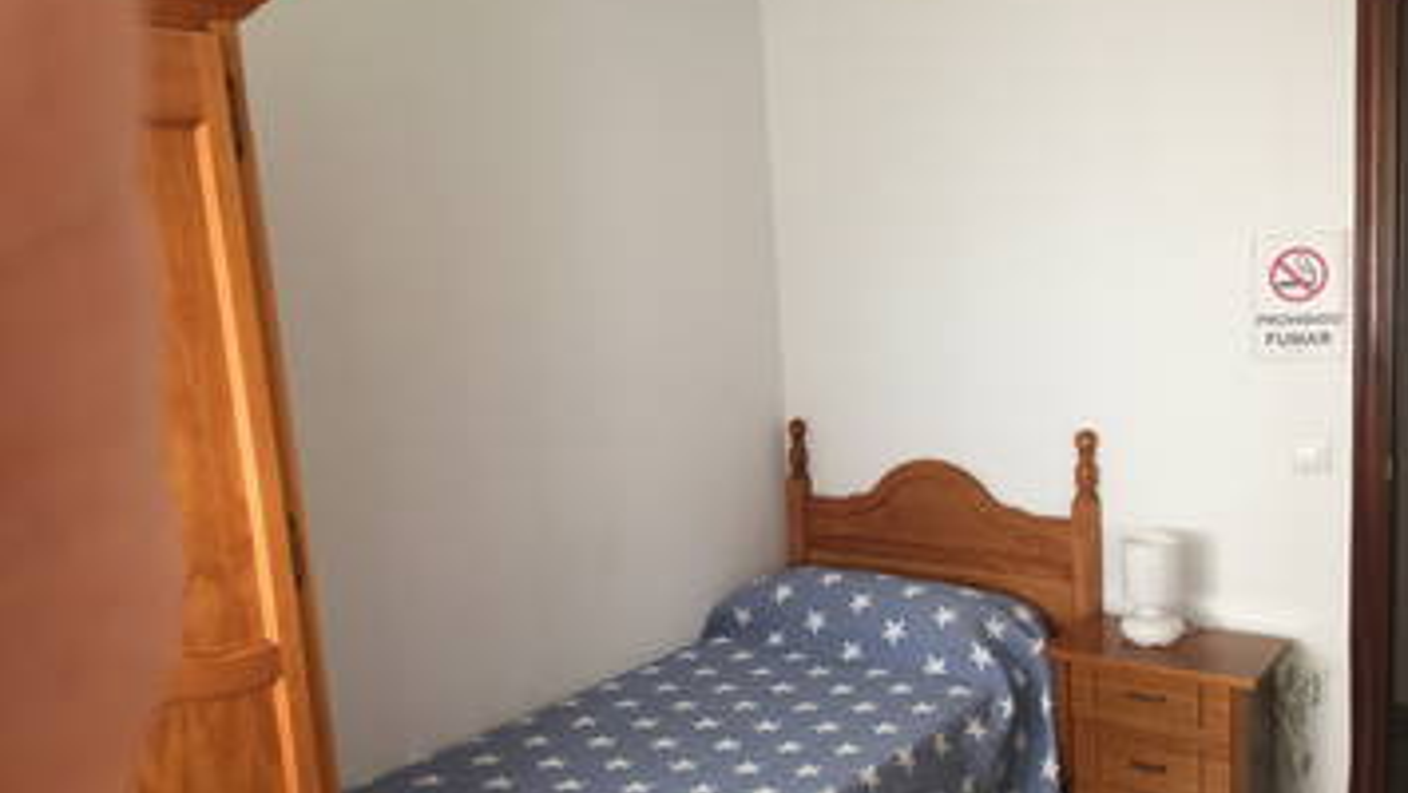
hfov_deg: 61.0
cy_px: 476
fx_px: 1195
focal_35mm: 32
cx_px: 706
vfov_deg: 36.6
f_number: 2.2
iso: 32
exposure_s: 1/33
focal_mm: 4.15
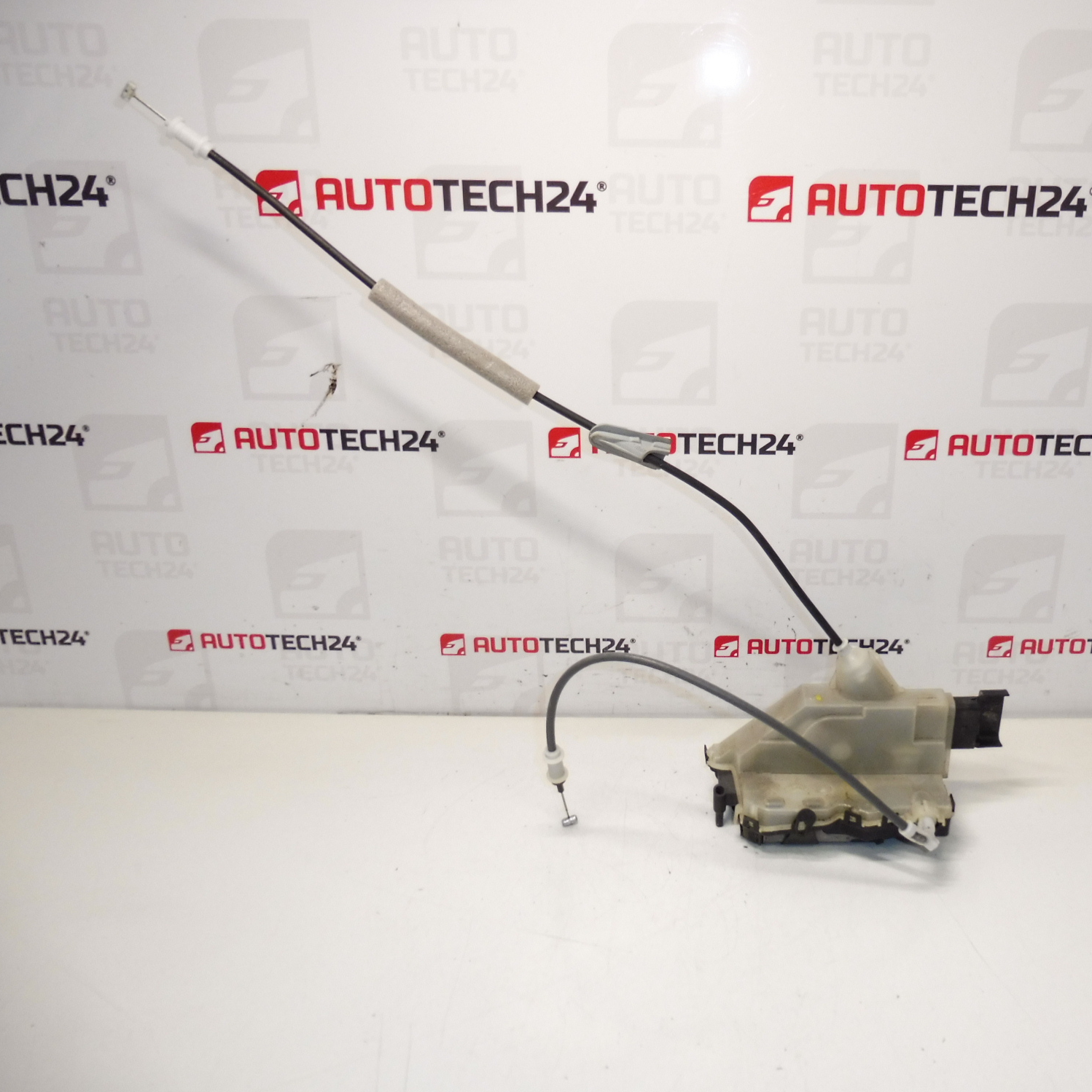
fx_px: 1035
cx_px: 690
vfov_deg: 55.6
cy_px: 535
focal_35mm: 29
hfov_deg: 54.9
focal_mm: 4.3
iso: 200
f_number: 3.5
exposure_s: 1/100
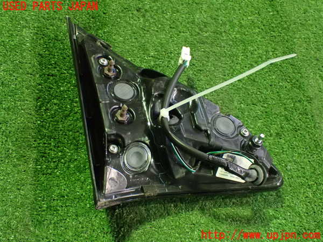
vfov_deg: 35.1
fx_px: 383
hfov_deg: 45.8
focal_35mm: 41
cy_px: 121
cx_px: 162
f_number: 2.8
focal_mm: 7.31
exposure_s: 1/40
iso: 1600
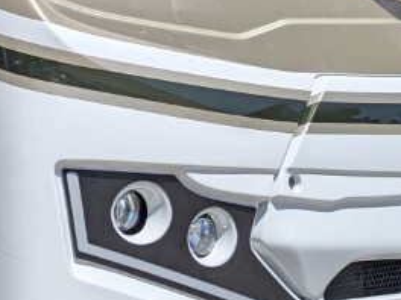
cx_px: -198
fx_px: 1471
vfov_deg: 11.4
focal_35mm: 127
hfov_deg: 14.5
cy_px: -70
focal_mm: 6.81
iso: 41
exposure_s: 1/3058
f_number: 1.85
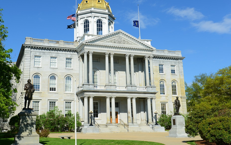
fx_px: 290
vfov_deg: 27.9
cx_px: 98
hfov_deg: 43.4
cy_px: 59
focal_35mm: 46
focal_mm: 35
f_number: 8
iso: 100
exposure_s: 1/320
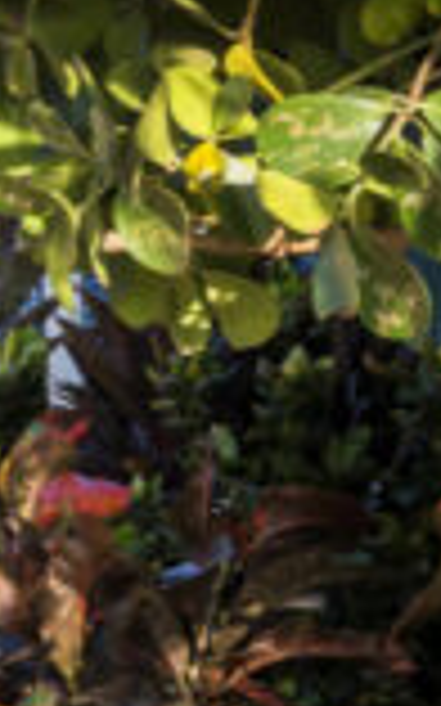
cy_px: 290
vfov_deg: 7.9
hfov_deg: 4.3
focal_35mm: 266
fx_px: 5120
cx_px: -1660
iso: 400
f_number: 9
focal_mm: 40
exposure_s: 1/800
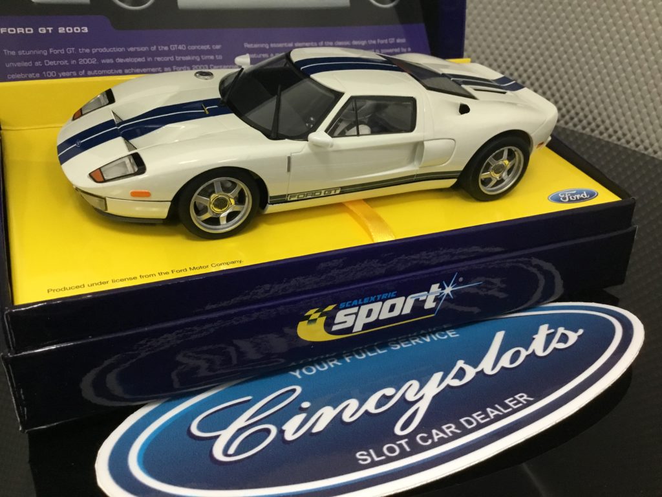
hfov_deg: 58.4
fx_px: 593
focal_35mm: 31
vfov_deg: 45.4
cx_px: 331
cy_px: 248
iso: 200
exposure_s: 1/30
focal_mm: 3.3
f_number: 2.4
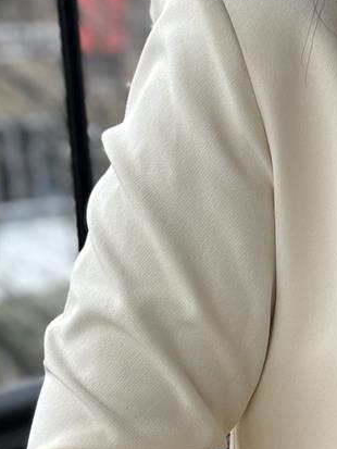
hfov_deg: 9.3
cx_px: 538
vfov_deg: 12.4
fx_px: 2011
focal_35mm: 155
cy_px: 552
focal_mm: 6.86
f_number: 1.78
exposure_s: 1/109
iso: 100
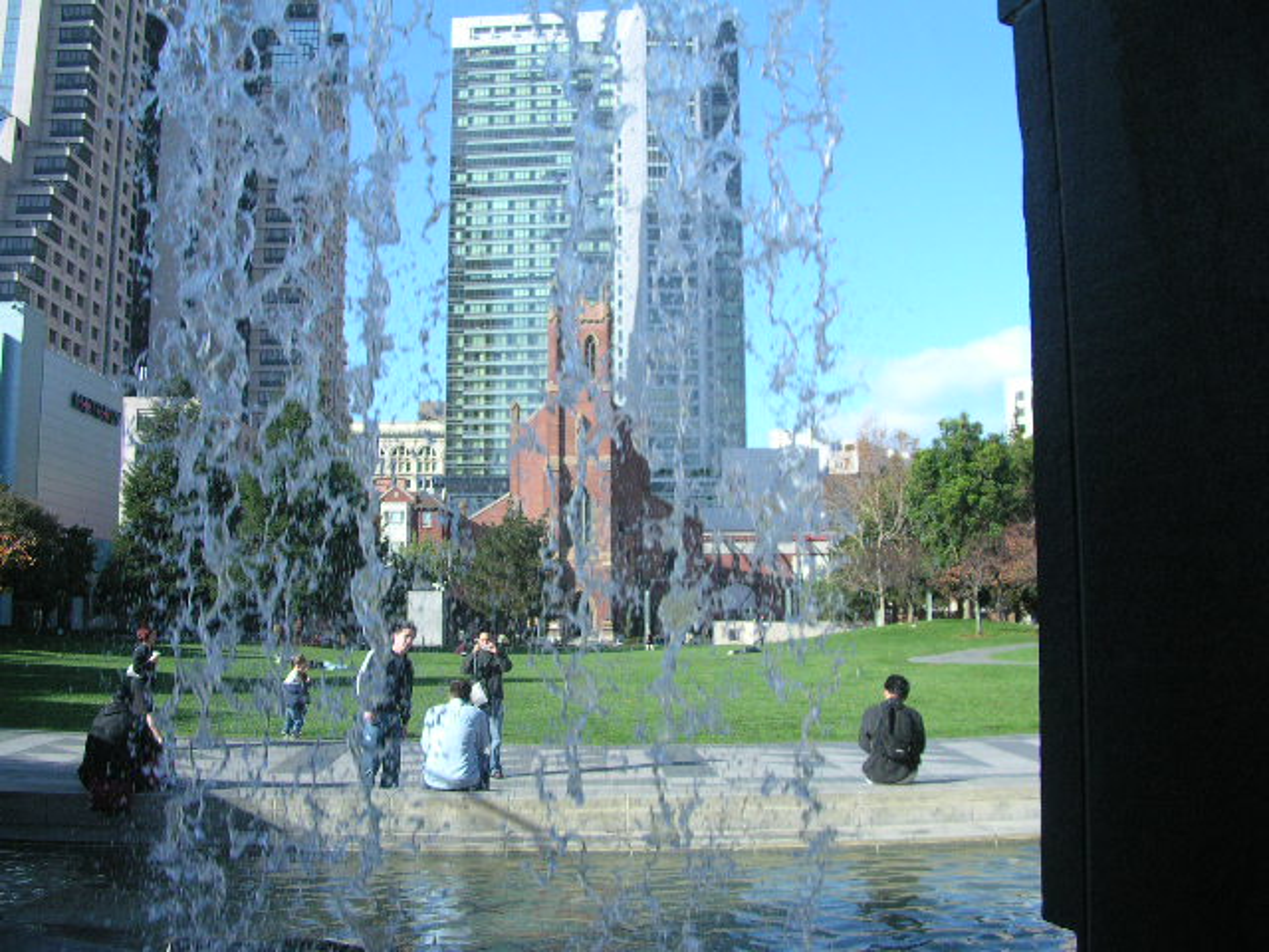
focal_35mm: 37
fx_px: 1356
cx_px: 634
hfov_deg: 50.1
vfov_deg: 38.7
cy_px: 476
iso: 100
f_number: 2.7
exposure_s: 1/585
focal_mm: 5.6
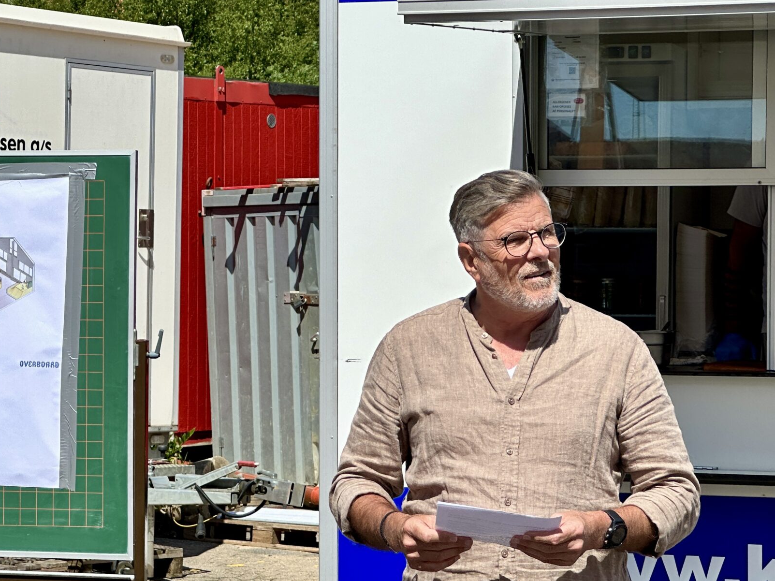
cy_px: 321
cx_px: 342
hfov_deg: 16.0
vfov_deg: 12.0
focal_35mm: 123
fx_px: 2754
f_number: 2.8
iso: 32
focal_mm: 9
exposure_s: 1/1410
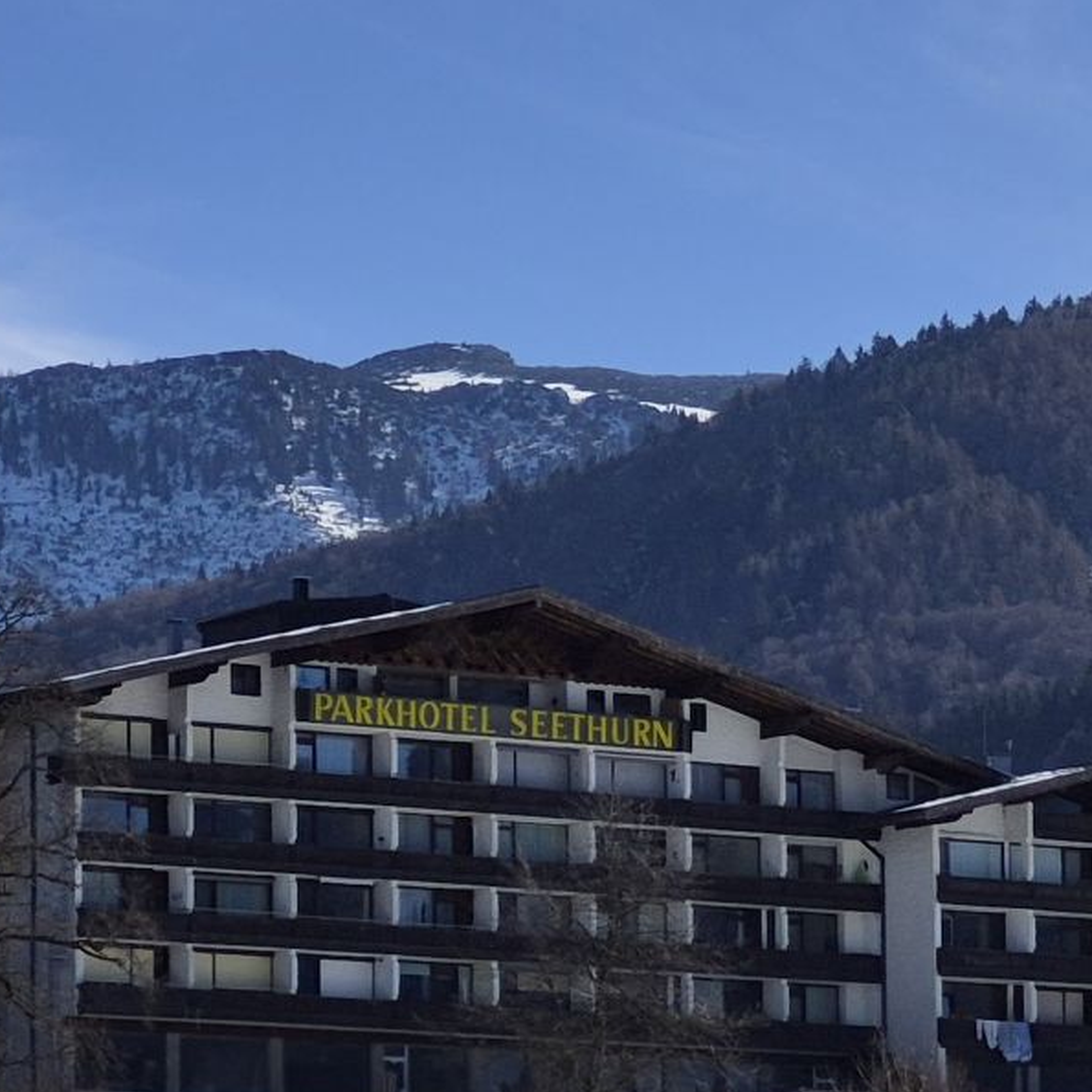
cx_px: 1151
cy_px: 872
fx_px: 7495
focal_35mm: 210
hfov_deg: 8.3
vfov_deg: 8.3
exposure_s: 1/5000
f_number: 2.4
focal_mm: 7
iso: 32
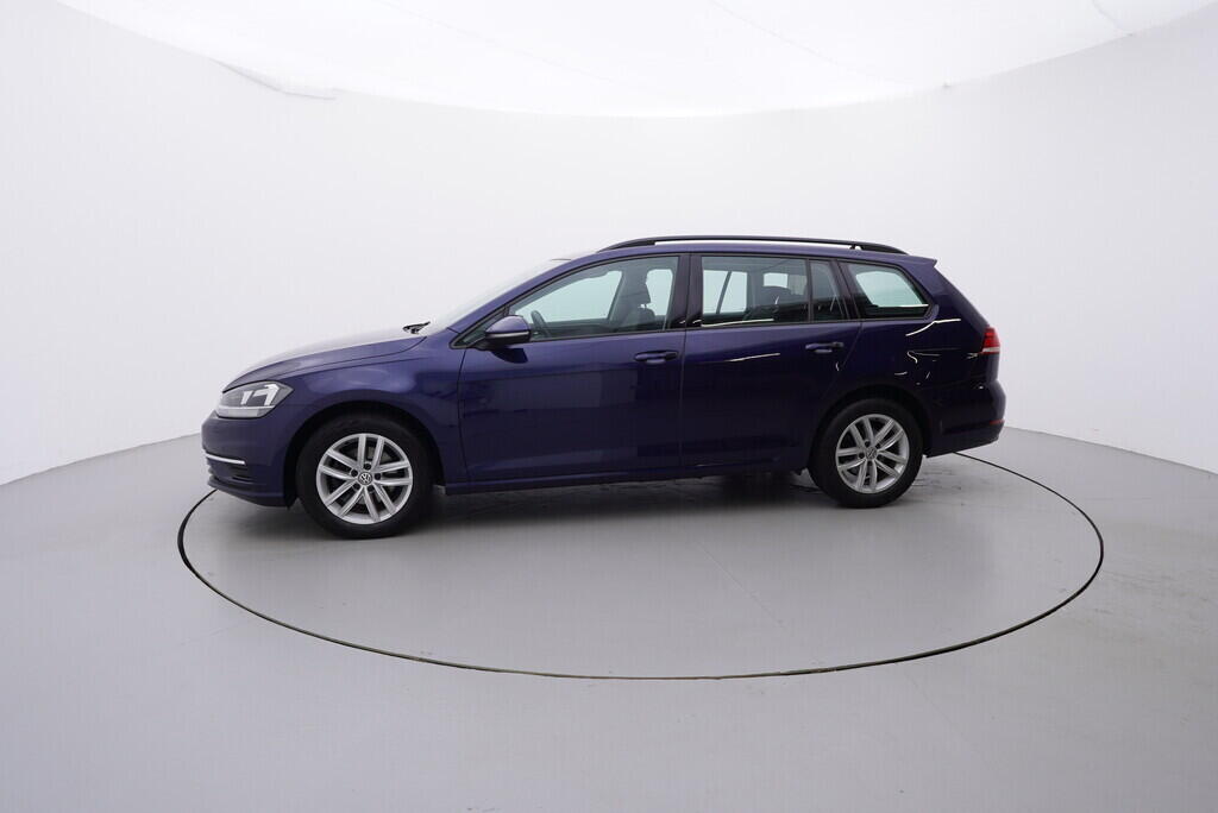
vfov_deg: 56.2
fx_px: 762
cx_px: 609
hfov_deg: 77.3
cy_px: 406
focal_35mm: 22
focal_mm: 15
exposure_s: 1/80
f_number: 5
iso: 200
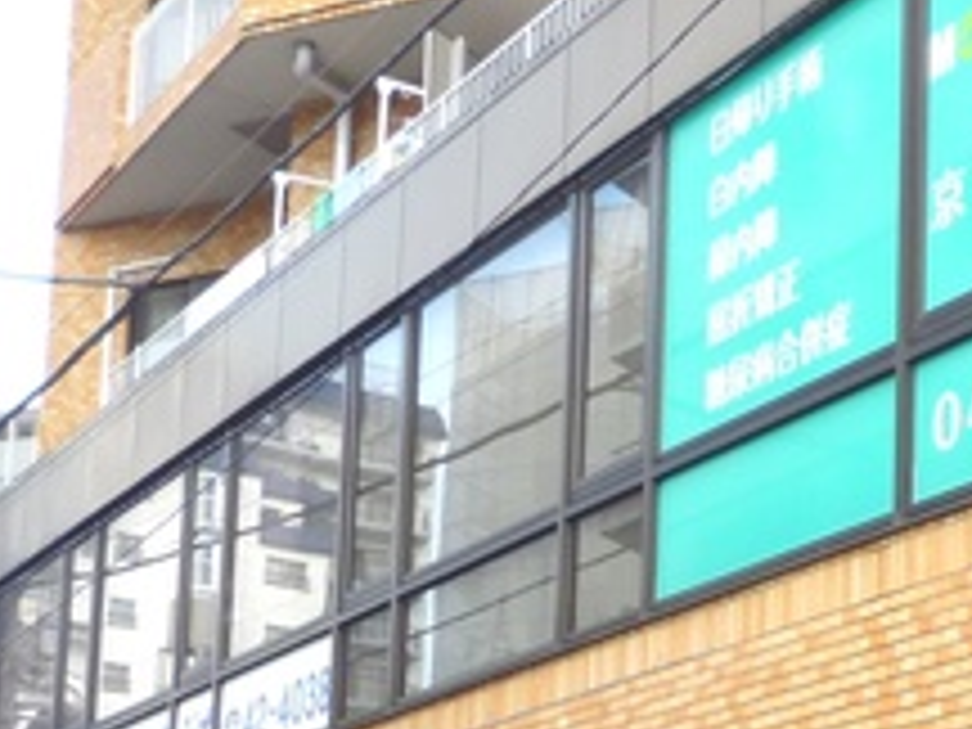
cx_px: 837
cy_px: 819
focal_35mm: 89
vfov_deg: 16.1
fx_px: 2499
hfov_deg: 21.6
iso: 80
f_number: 2.8
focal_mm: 4.4
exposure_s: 1/100
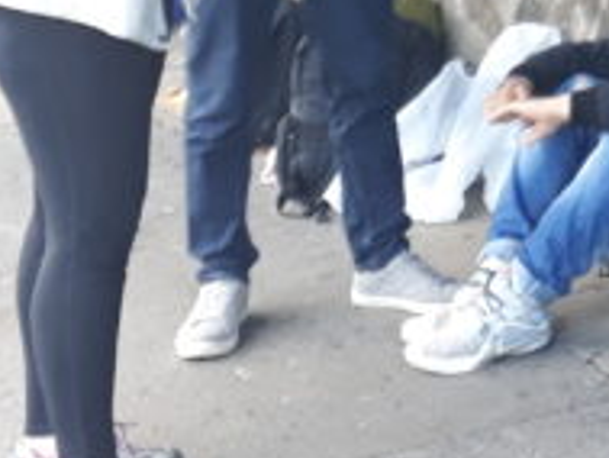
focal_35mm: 103
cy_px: -358
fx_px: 1813
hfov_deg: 16.2
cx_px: 1076
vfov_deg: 13.0
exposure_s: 1/40
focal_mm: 3.6
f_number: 1.9
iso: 40
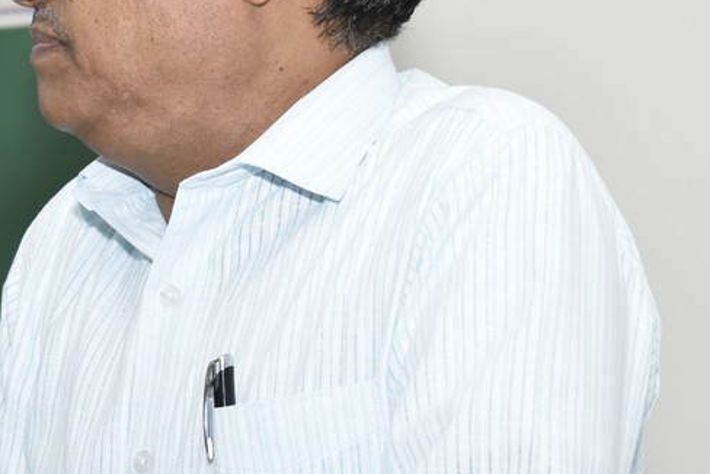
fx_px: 2980
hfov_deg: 13.6
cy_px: 104
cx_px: 230
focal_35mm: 151
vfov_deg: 9.1
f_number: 5.3
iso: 1400
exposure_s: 1/80
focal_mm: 48
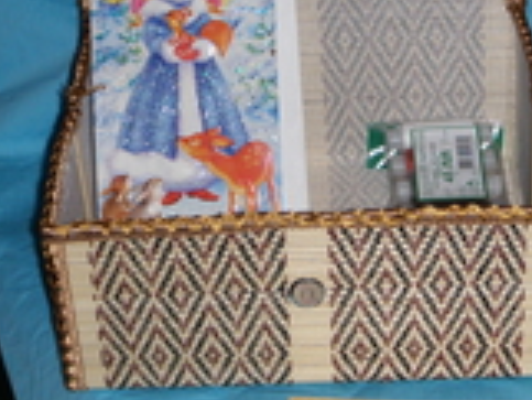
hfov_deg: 18.4
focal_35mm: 106
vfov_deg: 14.0
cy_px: 169
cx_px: 430
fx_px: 1630
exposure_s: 1/30
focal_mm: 6.7
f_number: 3.5
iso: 100
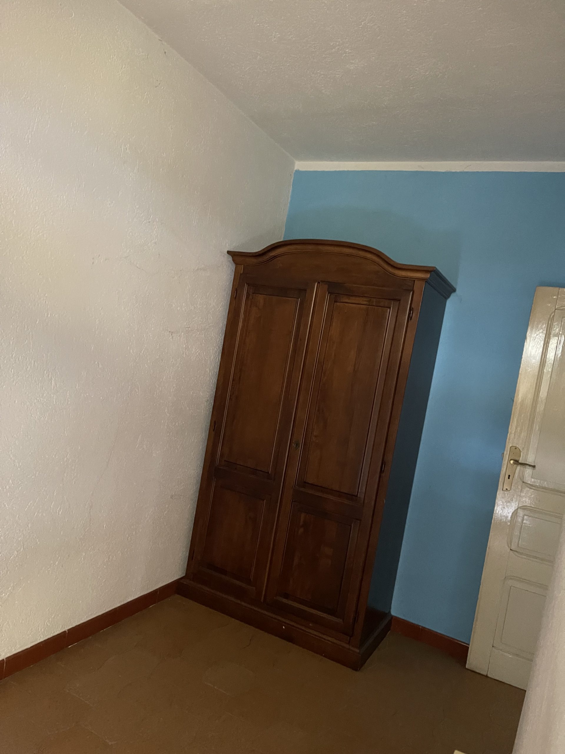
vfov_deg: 67.3
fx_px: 566
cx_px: 282
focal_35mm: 26
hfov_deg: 53.1
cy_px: 377
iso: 800
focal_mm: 5.1
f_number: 1.6
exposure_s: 1/30
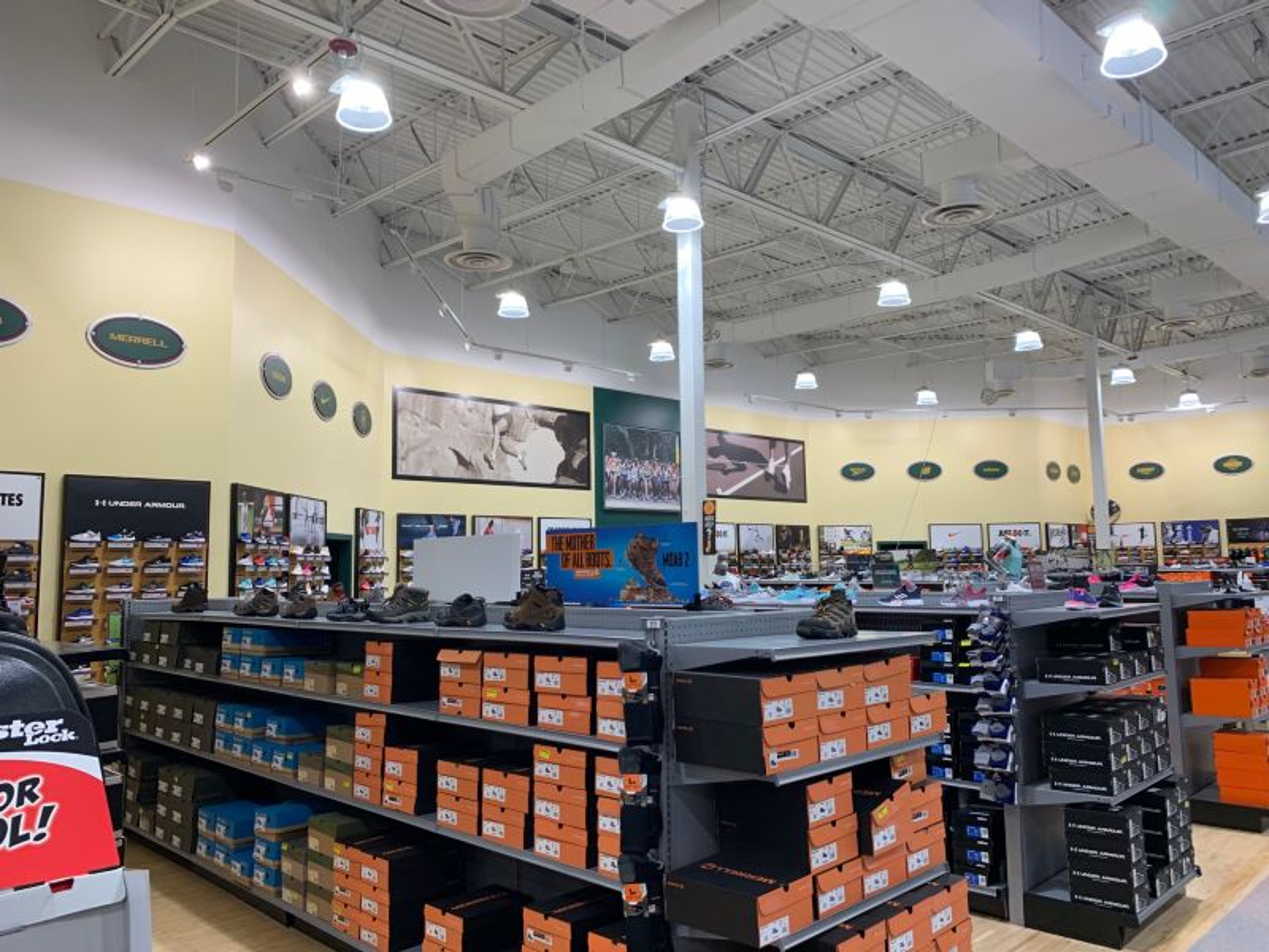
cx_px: 634
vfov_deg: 53.1
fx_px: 953
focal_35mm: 26
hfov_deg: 67.3
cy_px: 476
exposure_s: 1/120
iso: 80
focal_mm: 4.25
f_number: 1.8
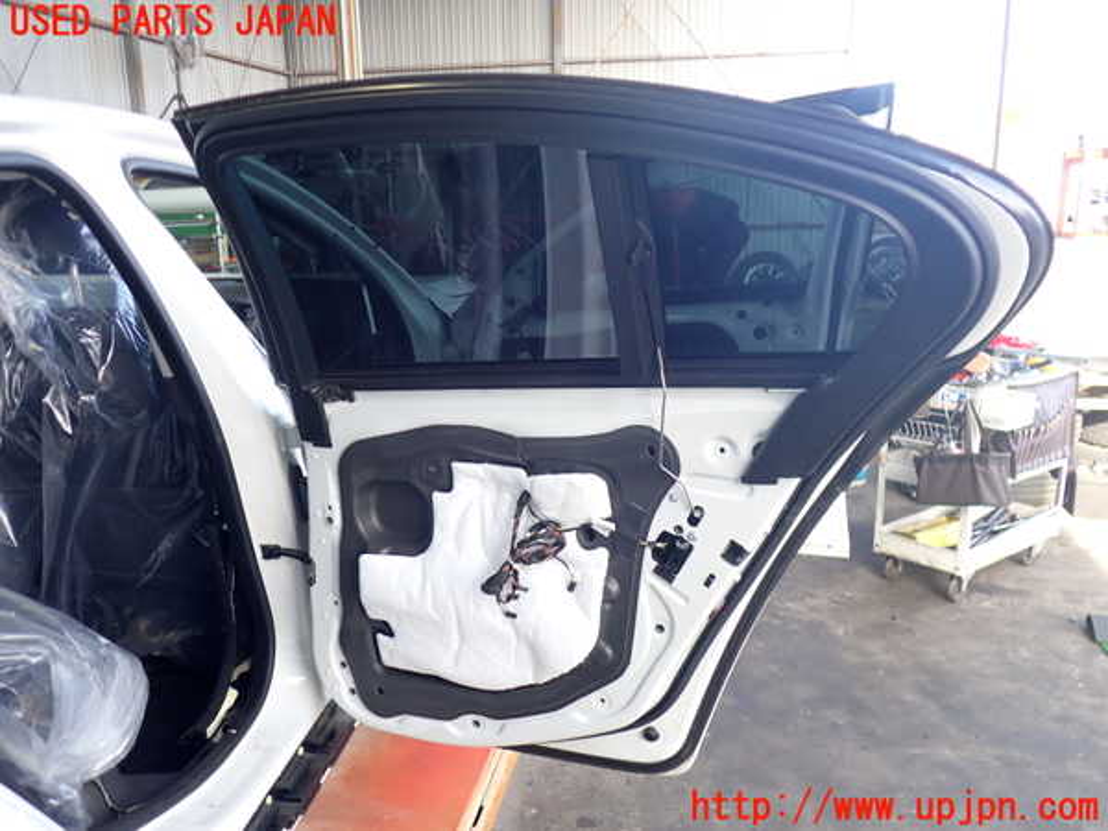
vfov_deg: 46.8
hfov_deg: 60.0
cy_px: 416
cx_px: 554
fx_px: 960
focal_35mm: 30
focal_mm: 5.4
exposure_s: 1/125
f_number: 2.3
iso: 160
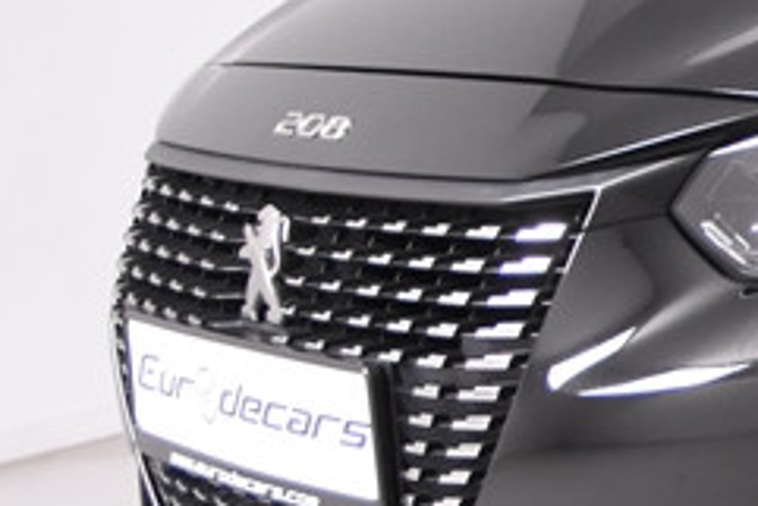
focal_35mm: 153
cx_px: 1478
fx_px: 3223
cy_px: 215
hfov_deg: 12.0
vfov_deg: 9.0
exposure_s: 1/50
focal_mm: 24
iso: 1600
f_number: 3.5
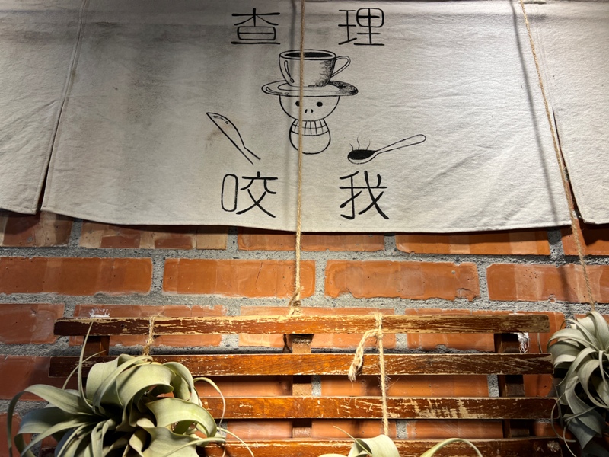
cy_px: 228
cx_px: 304
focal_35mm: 26
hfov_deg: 67.3
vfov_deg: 53.1
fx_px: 457
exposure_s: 1/174
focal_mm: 5.7
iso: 40
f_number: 1.5
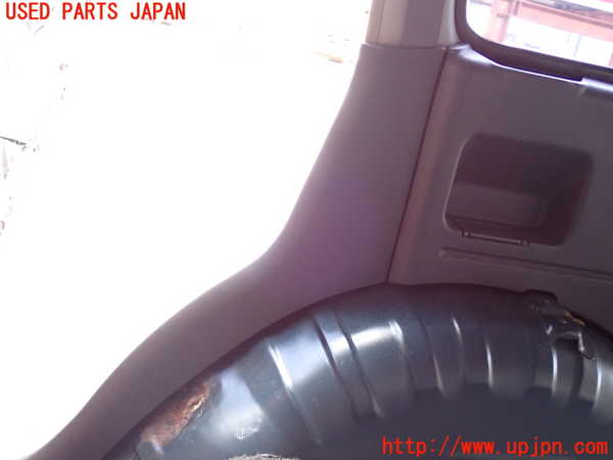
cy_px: 230
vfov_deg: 32.9
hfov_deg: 42.9
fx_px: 779
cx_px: 306
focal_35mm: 44
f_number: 2.9
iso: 500
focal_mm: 7.84
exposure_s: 1/40
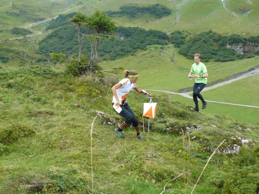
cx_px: 130
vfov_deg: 37.7
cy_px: 97
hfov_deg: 49.0
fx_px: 284
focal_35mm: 38
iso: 200
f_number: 2.8
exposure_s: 1/400
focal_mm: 6
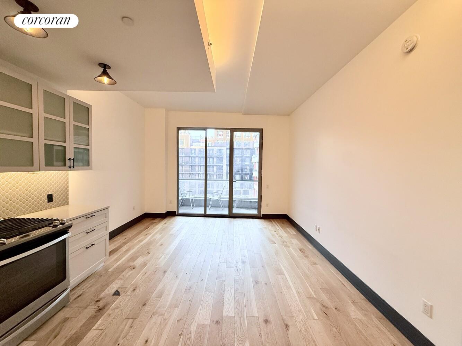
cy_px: 173
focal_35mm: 14
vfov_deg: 85.7
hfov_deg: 102.1
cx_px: 231
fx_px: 187
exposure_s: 1/120
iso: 250
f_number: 2.2
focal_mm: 2.22
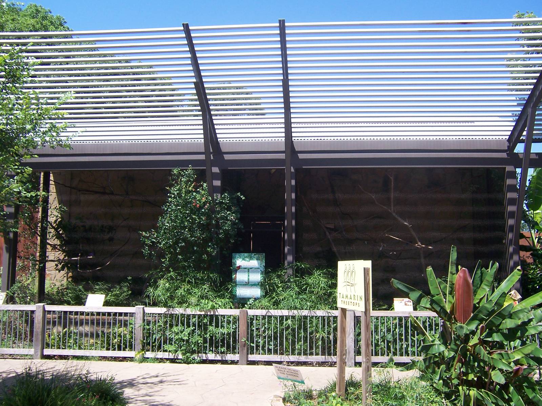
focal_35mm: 33
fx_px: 517
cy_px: 203
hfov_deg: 55.4
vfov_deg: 42.9
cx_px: 271
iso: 80
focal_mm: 5.5
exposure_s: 1/500
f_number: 3.4
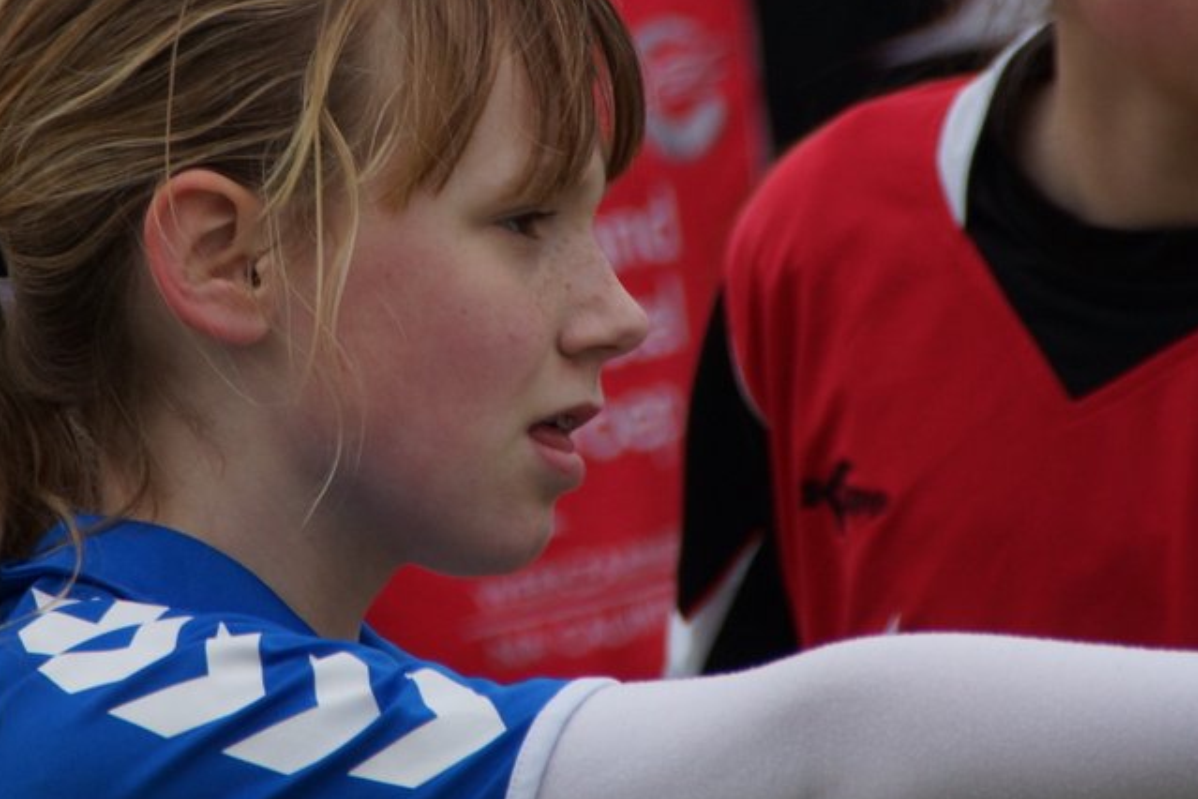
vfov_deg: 2.7
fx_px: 16804
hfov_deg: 4.1
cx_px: 677
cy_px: 256
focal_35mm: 505
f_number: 6.3
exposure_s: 1/1250
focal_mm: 210
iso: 400
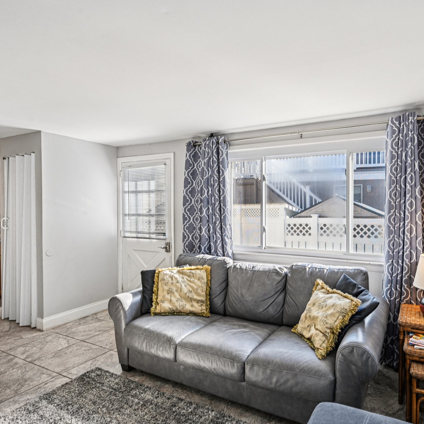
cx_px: 277
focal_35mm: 21
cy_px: 216
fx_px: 291
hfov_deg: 70.4
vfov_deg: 72.1
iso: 800
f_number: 8
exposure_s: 1/250
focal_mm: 16
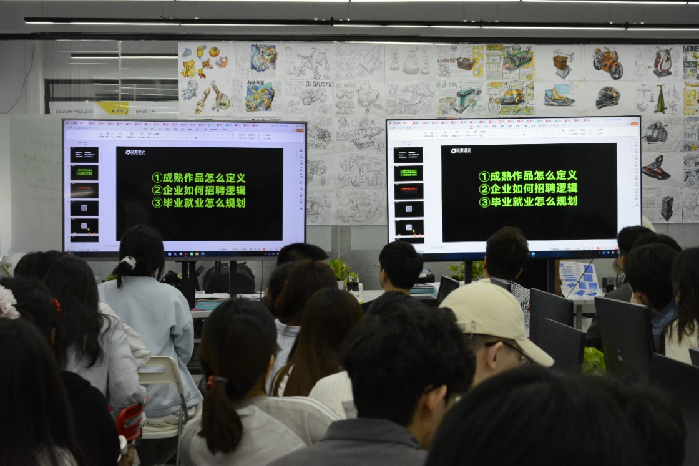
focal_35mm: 72
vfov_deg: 18.9
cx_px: 350
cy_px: 233
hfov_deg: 28.1
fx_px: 1398
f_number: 6.7
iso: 3200
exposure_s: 1/180
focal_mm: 48
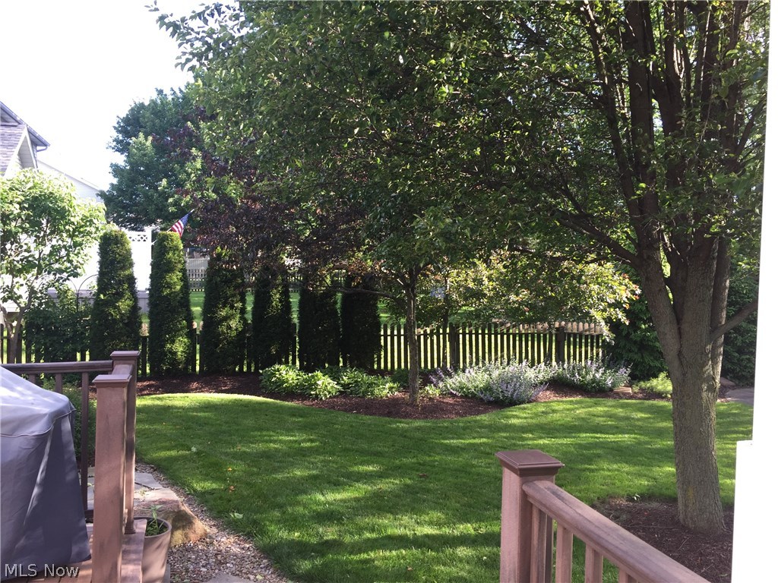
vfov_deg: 48.2
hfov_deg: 61.7
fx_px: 652
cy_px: 292
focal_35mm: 29
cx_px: 389
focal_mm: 4.15
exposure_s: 1/123
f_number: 2.2
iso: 32
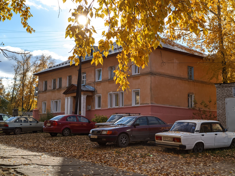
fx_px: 339
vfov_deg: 29.1
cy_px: 88
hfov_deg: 38.2
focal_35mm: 50
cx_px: 118
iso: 210
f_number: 2
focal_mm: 8.16
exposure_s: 1/5882
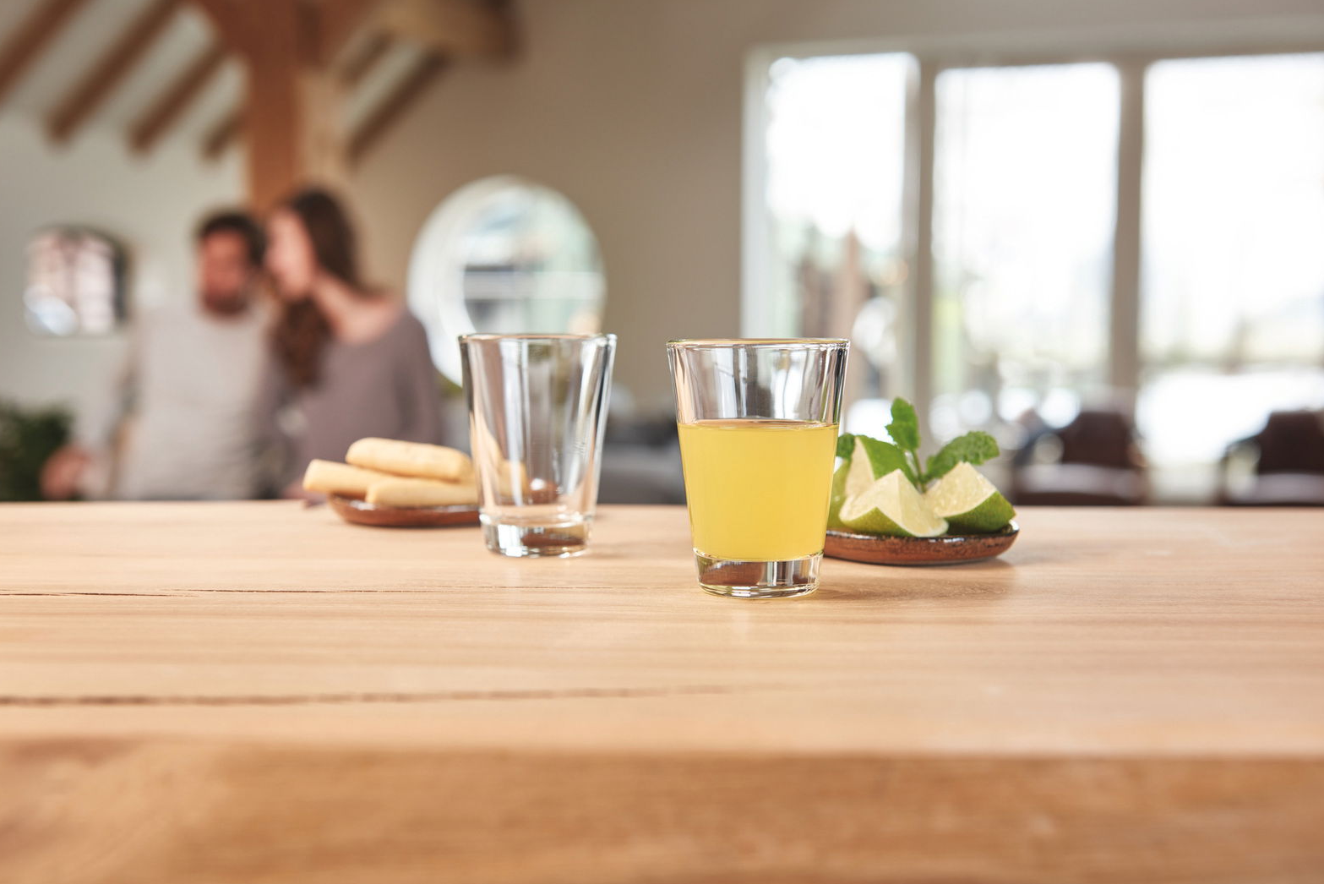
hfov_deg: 40.3
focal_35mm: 49
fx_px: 1803
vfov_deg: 27.5
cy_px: 435
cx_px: 651
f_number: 5.6
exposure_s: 1/30
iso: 160
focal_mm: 48
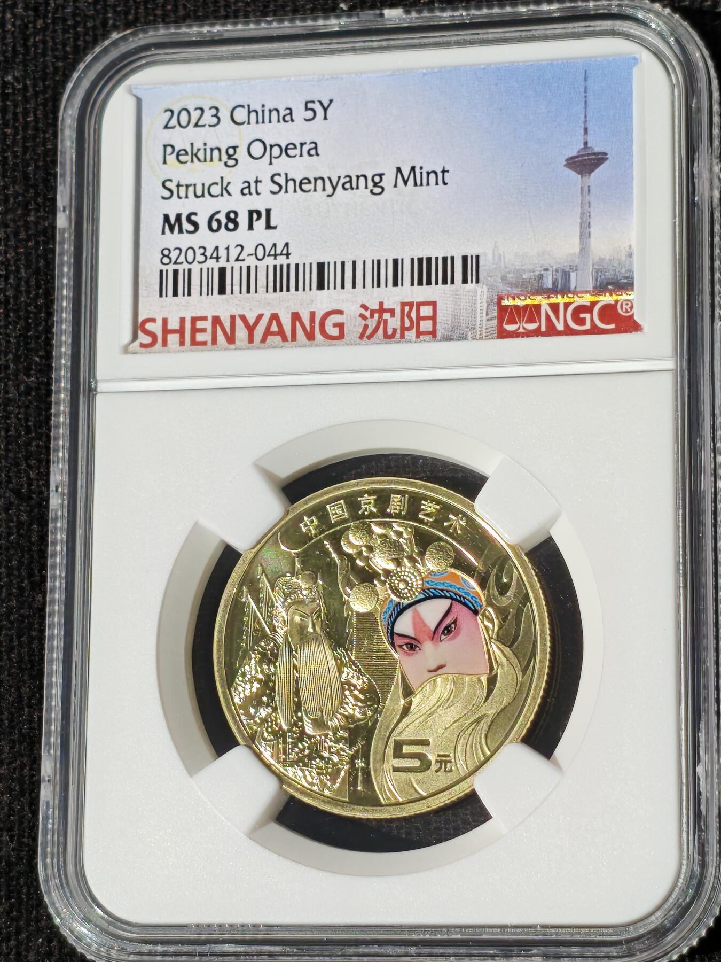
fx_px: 2833
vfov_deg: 19.3
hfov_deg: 14.5
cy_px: 481
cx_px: 360
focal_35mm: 102
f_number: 1.5
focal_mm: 4.94
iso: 50
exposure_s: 1/3883
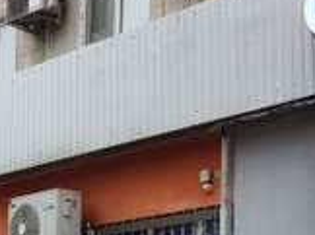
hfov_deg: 15.0
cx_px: 99
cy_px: 331
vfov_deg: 10.9
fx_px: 1190
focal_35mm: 131
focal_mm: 5.35
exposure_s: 1/198
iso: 80
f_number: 1.7
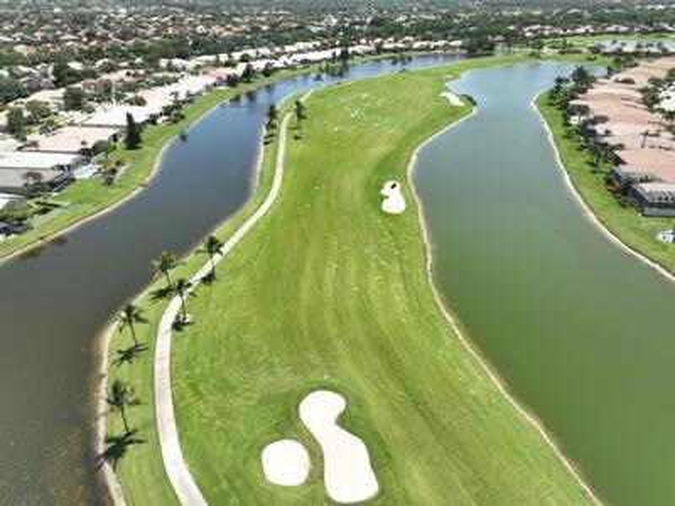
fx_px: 468
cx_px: 338
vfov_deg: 56.8
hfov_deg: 71.6
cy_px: 253
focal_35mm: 24
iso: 100
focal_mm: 12.29
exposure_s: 1/1000
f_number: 2.8
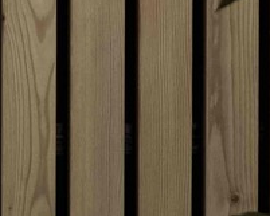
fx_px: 5900
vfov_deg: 2.1
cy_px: -452
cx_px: -416
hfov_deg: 2.6
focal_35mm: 738
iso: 100
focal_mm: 70
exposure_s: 1/320
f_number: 7.1
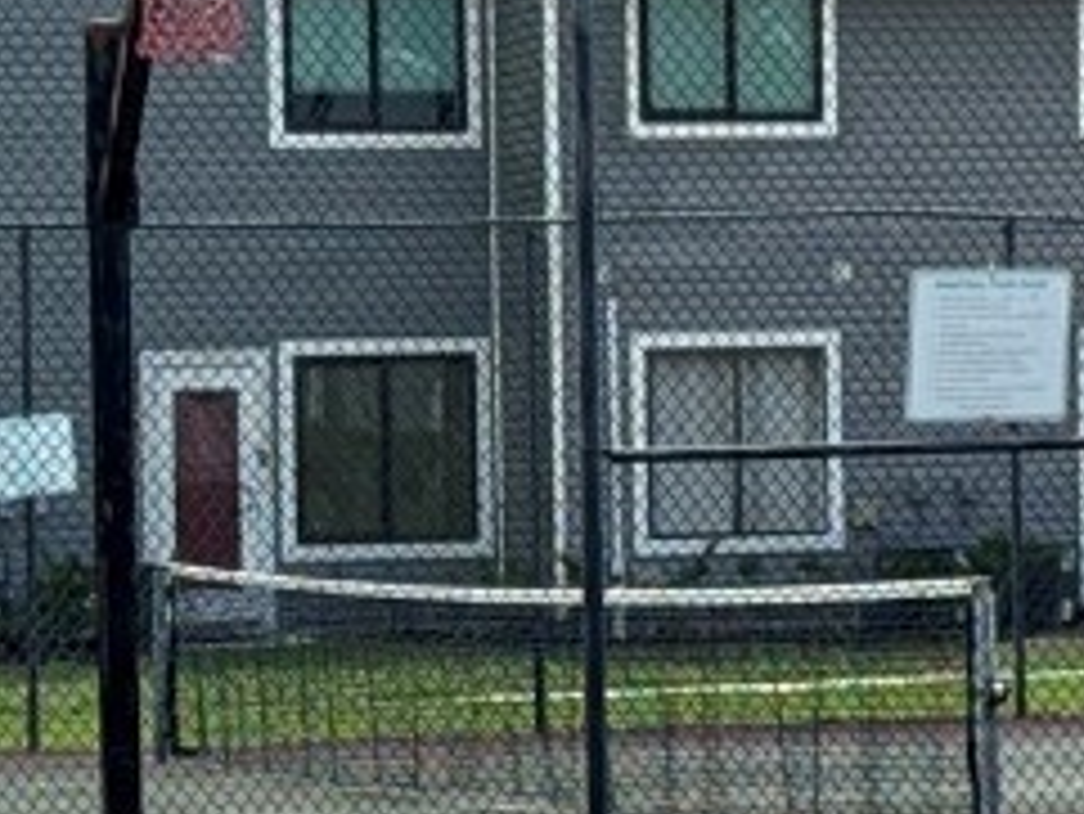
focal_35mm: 204
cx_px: 450
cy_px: 657
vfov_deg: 7.3
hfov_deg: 9.7
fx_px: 6391
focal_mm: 6.76
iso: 64
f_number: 1.78
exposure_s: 1/2717
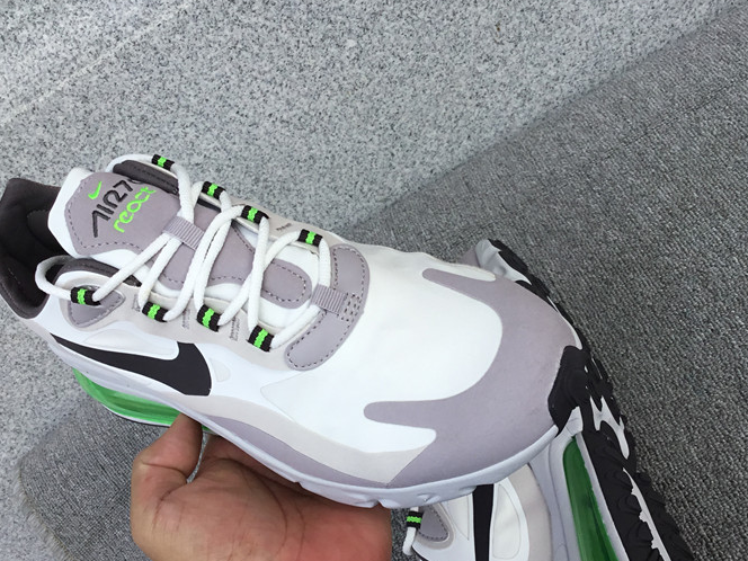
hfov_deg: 44.8
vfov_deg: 34.3
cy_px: 273
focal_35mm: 42
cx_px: 389
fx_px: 908
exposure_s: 1/445
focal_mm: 3.3
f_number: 2.4
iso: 25
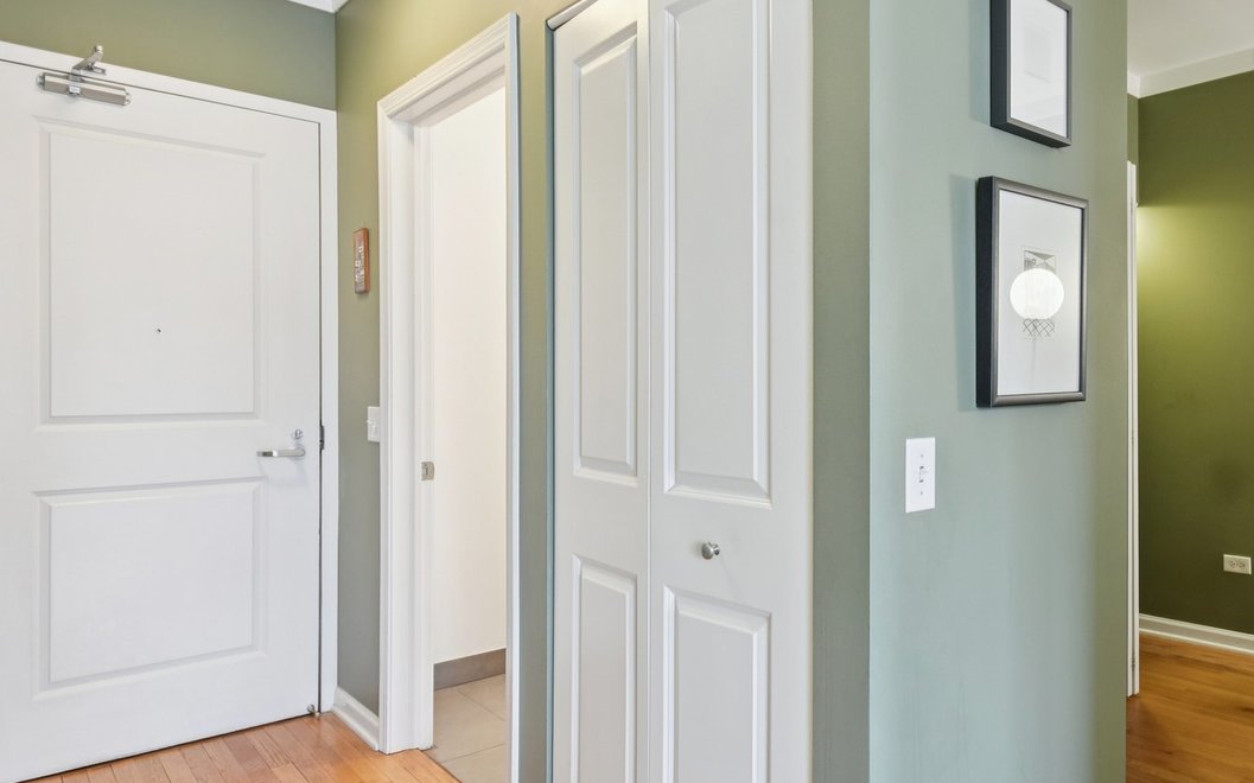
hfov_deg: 68.7
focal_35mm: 26
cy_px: 375
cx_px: 847
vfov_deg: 47.9
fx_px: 881
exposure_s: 1/2
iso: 400
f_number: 8
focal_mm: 11
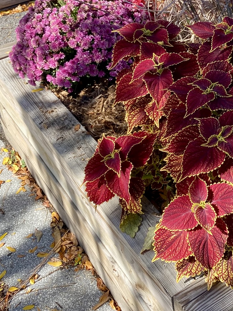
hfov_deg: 24.7
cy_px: 62
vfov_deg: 33.4
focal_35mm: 56
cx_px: 242
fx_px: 503
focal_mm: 4.25
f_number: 1.8
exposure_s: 1/738
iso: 32
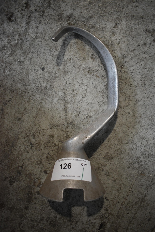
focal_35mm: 30
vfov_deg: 61.9
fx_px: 193
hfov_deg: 43.7
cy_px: 116
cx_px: 78
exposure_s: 1/125
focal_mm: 20
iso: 1400
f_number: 3.5
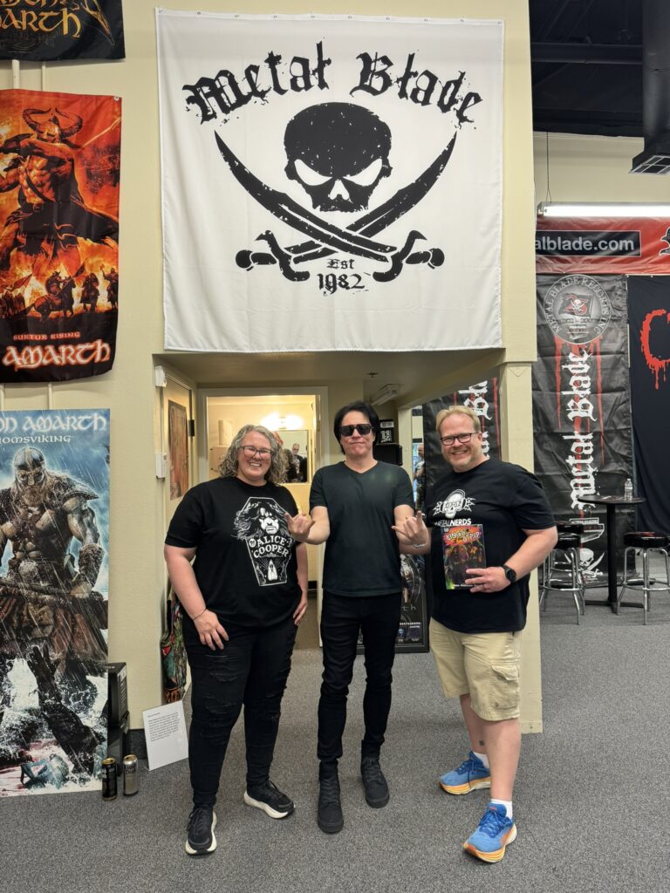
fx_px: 619
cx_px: 335
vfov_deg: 71.6
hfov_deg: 56.8
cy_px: 446
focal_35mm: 24
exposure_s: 1/60
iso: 125
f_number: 1.78
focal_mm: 6.76
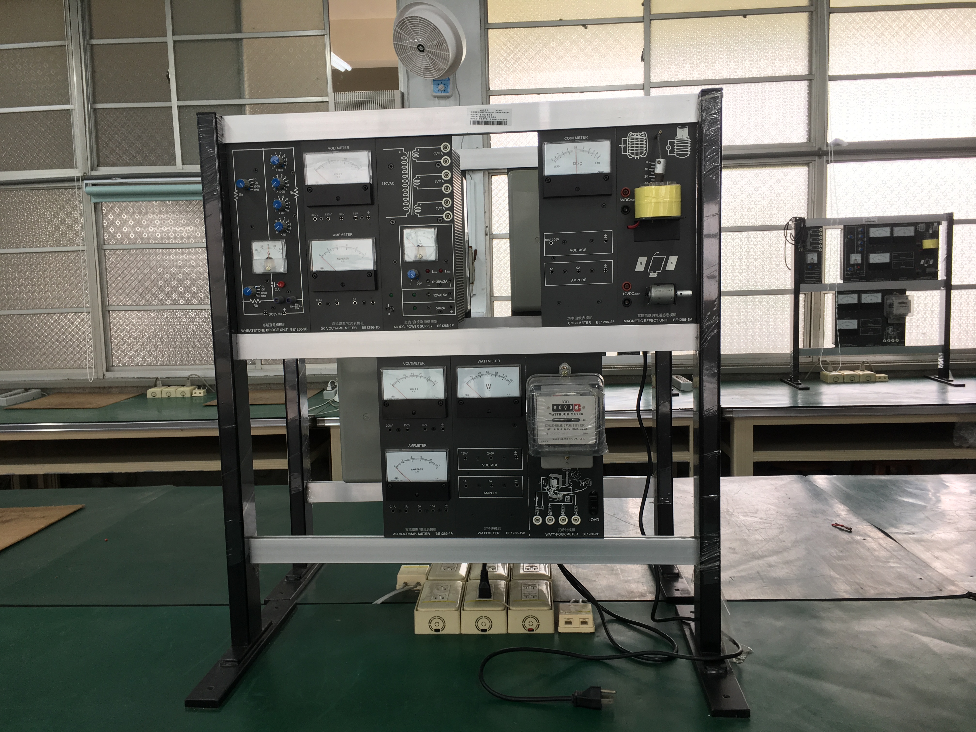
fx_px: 818
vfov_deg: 48.2
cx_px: 488
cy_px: 366
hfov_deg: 61.7
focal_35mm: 29
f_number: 2.2
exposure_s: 1/30
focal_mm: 4.15
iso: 25
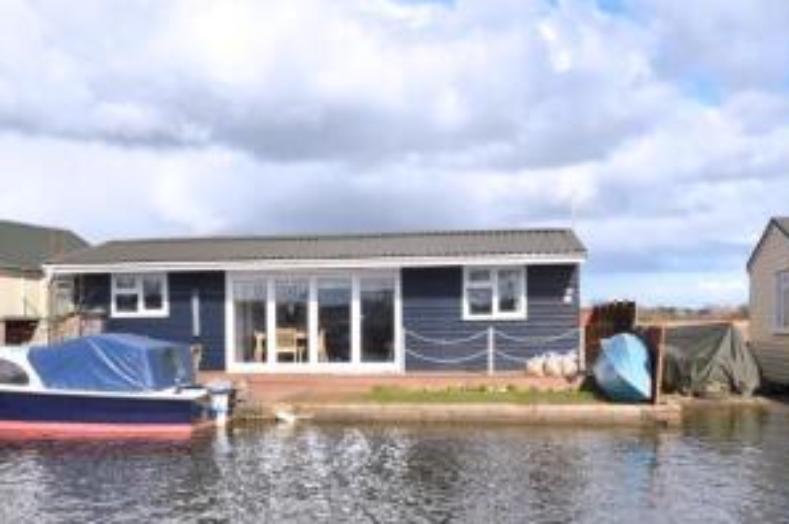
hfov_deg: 41.0
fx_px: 1051
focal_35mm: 48
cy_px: 374
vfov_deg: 27.7
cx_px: 312
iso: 200
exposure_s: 1/320
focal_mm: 20
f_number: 9
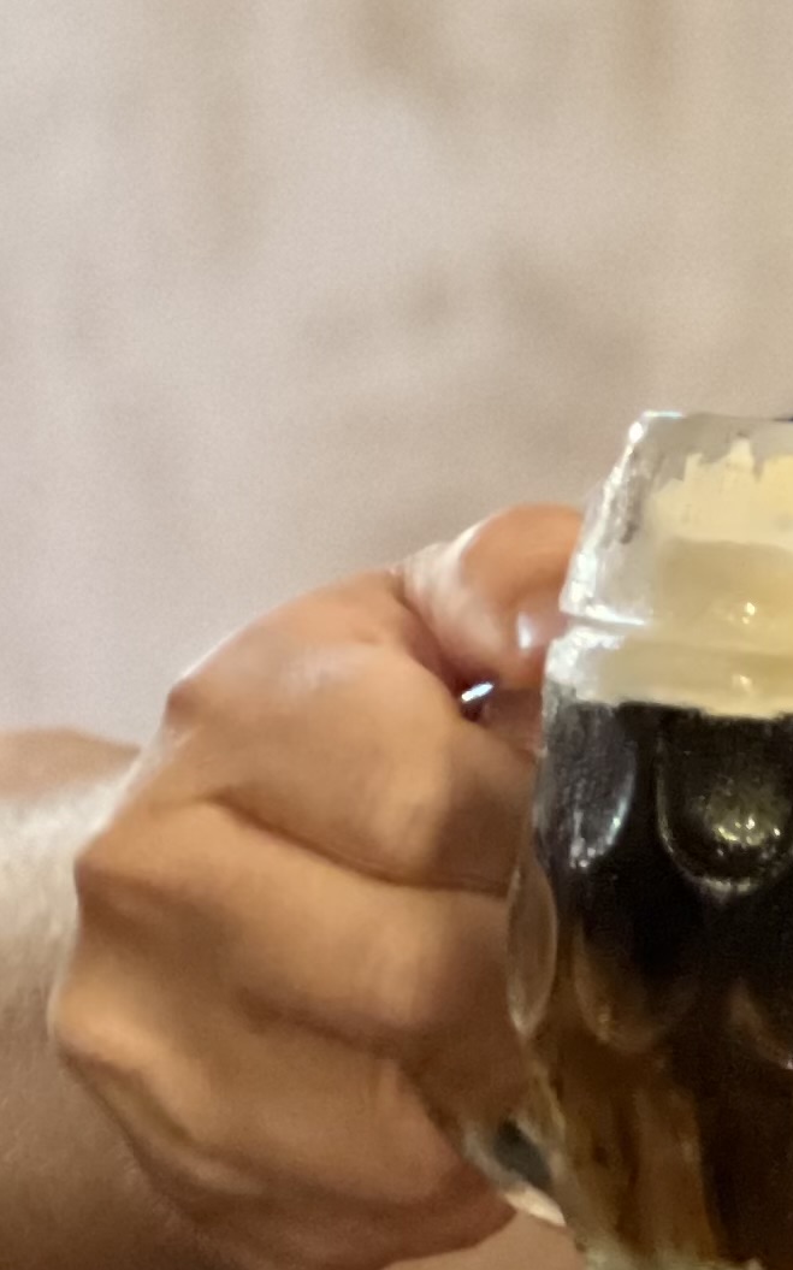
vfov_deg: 6.7
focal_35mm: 312
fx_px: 10793
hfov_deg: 4.1
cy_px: 404
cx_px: 1818
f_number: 2.8
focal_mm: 9
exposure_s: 1/14
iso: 1000
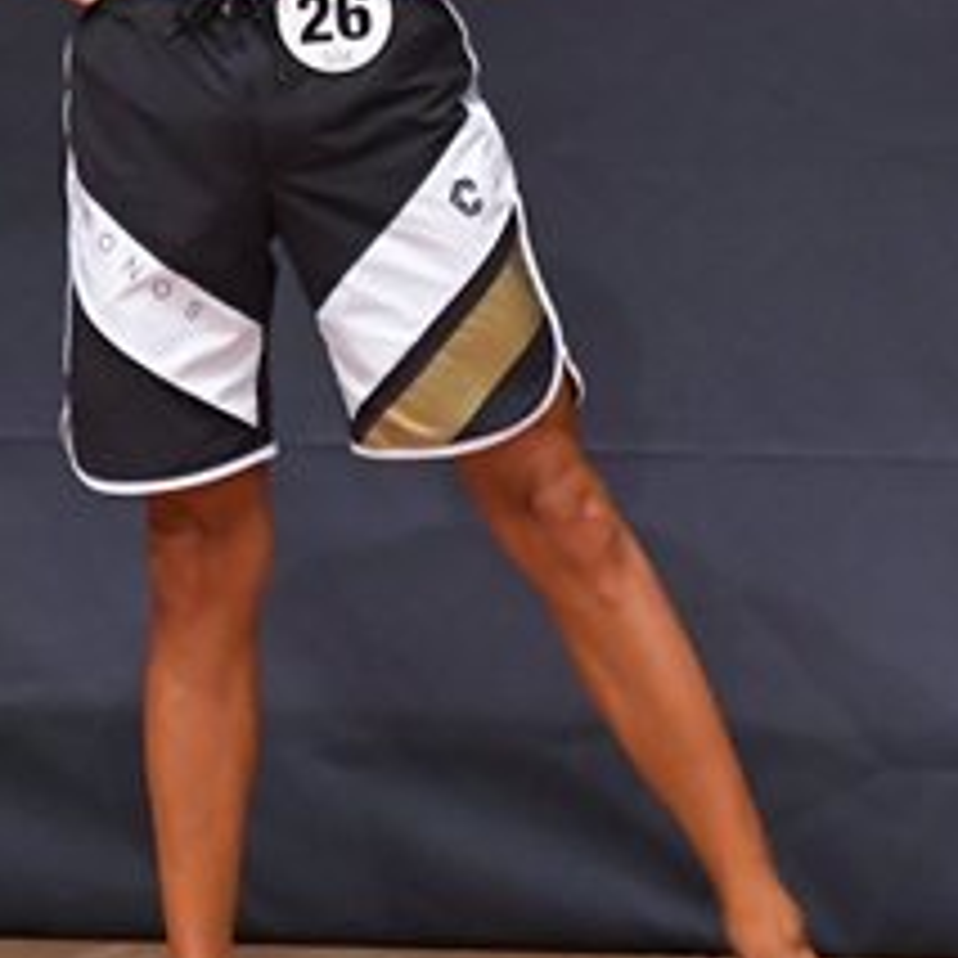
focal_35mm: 974
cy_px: 27
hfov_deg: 1.8
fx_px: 30497
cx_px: 362
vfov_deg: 1.8
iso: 6400
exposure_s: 1/400
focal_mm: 210
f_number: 5.6
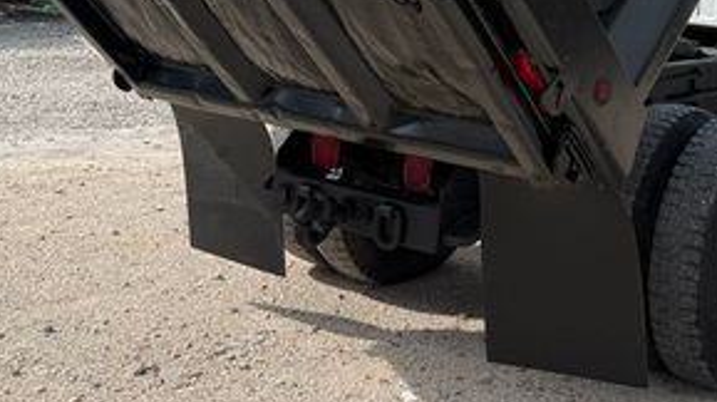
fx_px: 1102
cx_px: 655
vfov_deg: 19.0
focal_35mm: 58
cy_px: -134
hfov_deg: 34.0
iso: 80
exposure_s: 1/4673
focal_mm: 6.76
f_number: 1.78
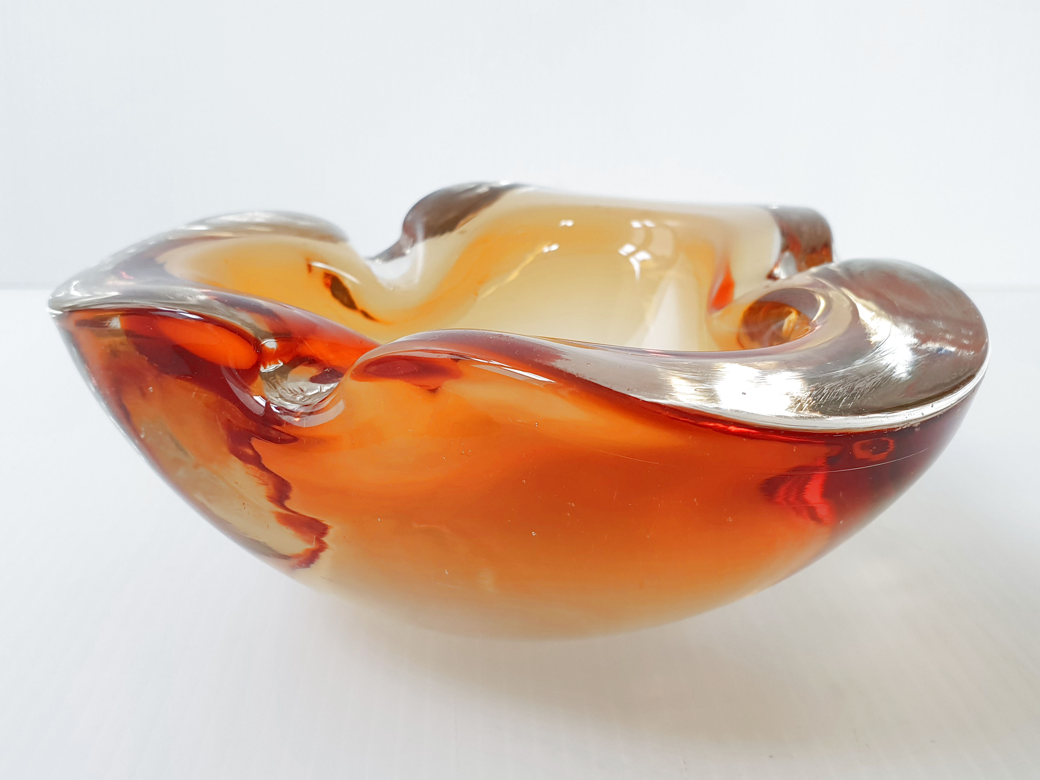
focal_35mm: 26
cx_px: 520
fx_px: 781
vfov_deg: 53.1
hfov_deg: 67.3
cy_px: 390
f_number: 2.4
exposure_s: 1/50
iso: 100
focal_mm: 4.3
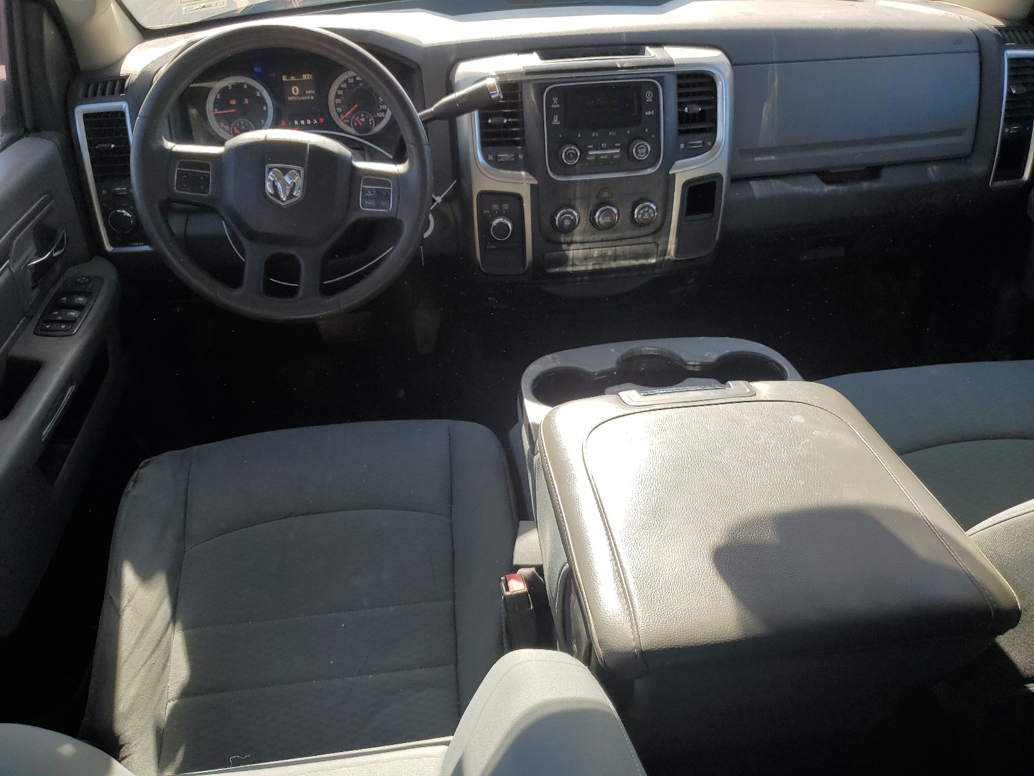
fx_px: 777
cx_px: 517
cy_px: 388
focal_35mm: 26
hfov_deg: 67.3
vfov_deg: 53.1
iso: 50
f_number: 1.5
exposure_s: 1/714
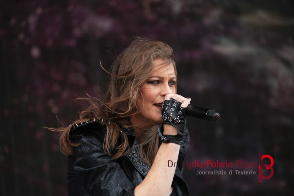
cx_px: 147
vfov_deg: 4.1
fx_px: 2732
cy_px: 98
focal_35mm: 334
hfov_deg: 6.2
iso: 500
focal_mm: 223
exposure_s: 1/400
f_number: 6.3
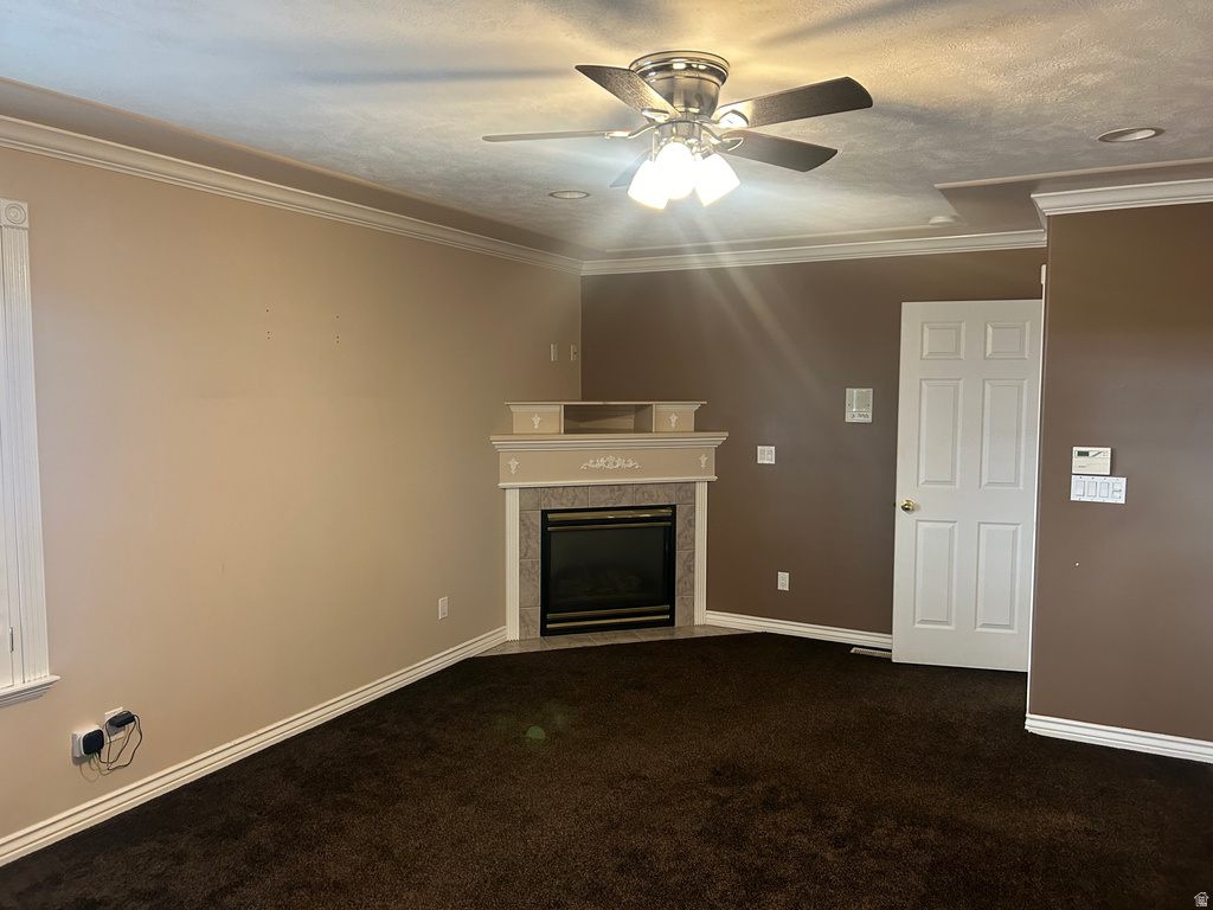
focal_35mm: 26
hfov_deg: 67.3
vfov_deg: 53.1
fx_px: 911
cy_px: 455
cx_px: 606
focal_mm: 5.7
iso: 200
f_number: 1.5
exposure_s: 1/60
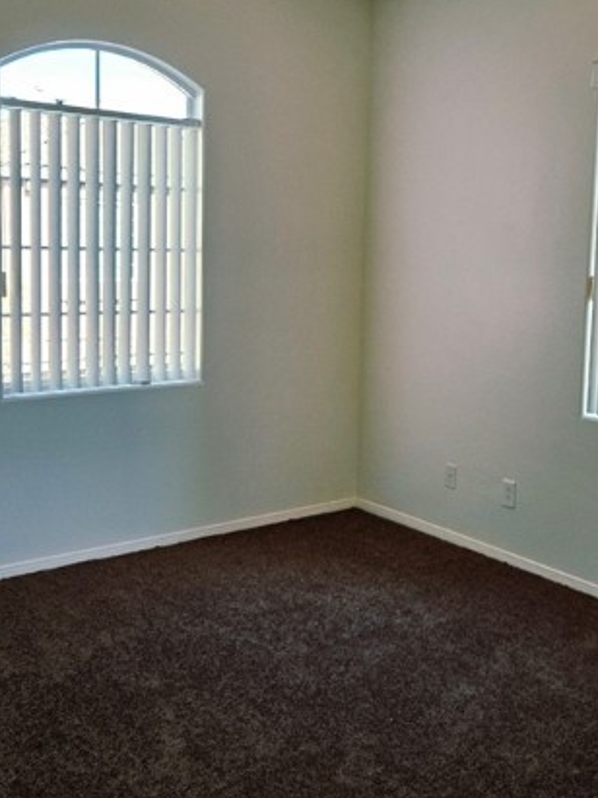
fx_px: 991
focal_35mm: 43
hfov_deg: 32.7
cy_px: 346
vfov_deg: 43.8
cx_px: 476
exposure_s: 1/120
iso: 100
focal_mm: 5.4
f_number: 1.8
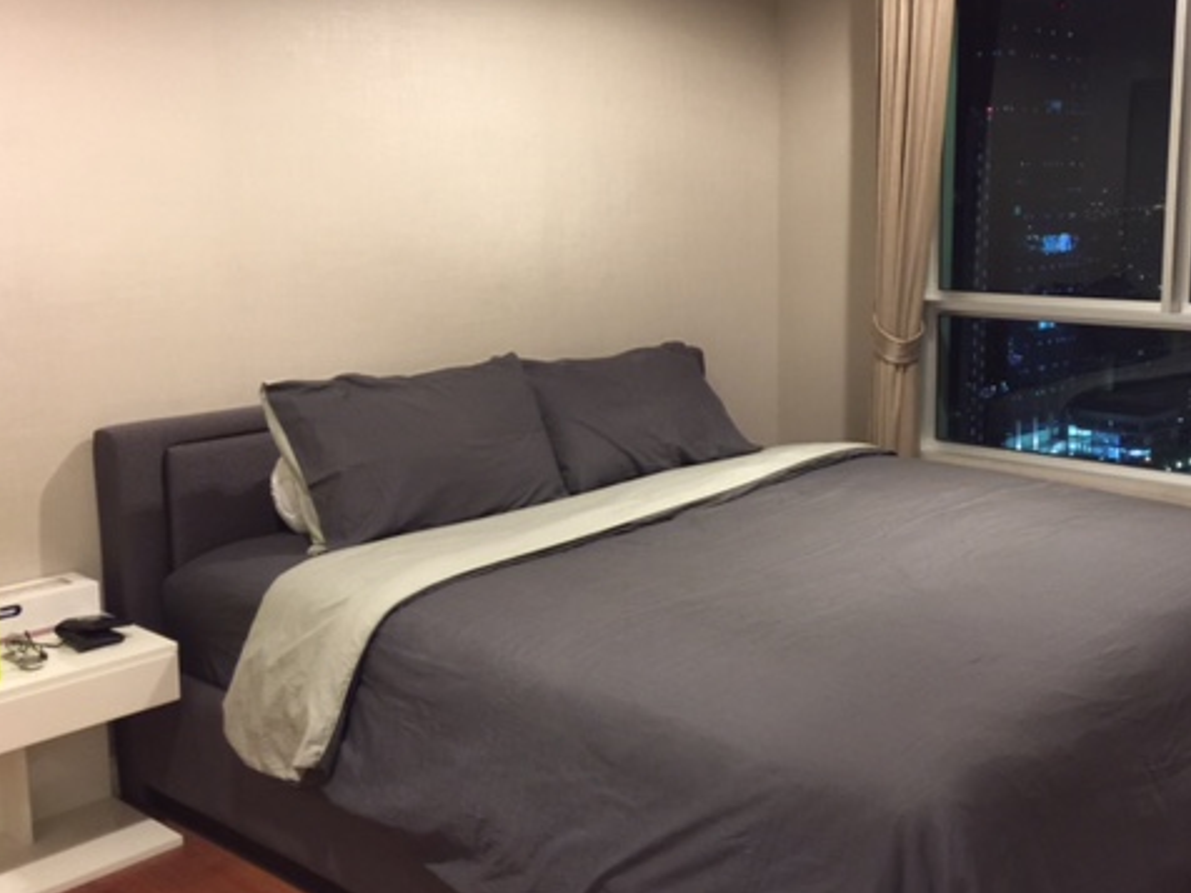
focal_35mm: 39
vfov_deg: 36.8
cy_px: 418
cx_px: 721
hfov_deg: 47.6
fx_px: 1342
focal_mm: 4.15
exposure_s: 1/4
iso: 64
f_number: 2.2
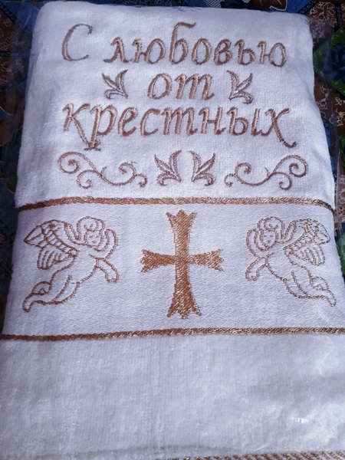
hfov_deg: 51.4
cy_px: 230
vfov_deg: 65.3
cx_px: 172
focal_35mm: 27
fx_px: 359
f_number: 1.9
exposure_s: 1/60
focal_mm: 3.6
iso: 50
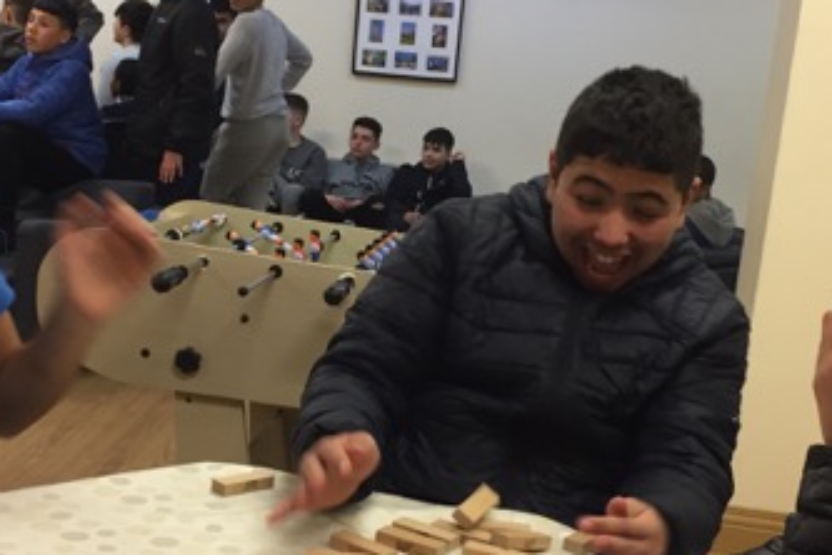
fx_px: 1340
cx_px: 405
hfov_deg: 34.5
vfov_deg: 23.4
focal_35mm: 58
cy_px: 300
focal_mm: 4.15
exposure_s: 1/33
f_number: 2.2
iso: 80
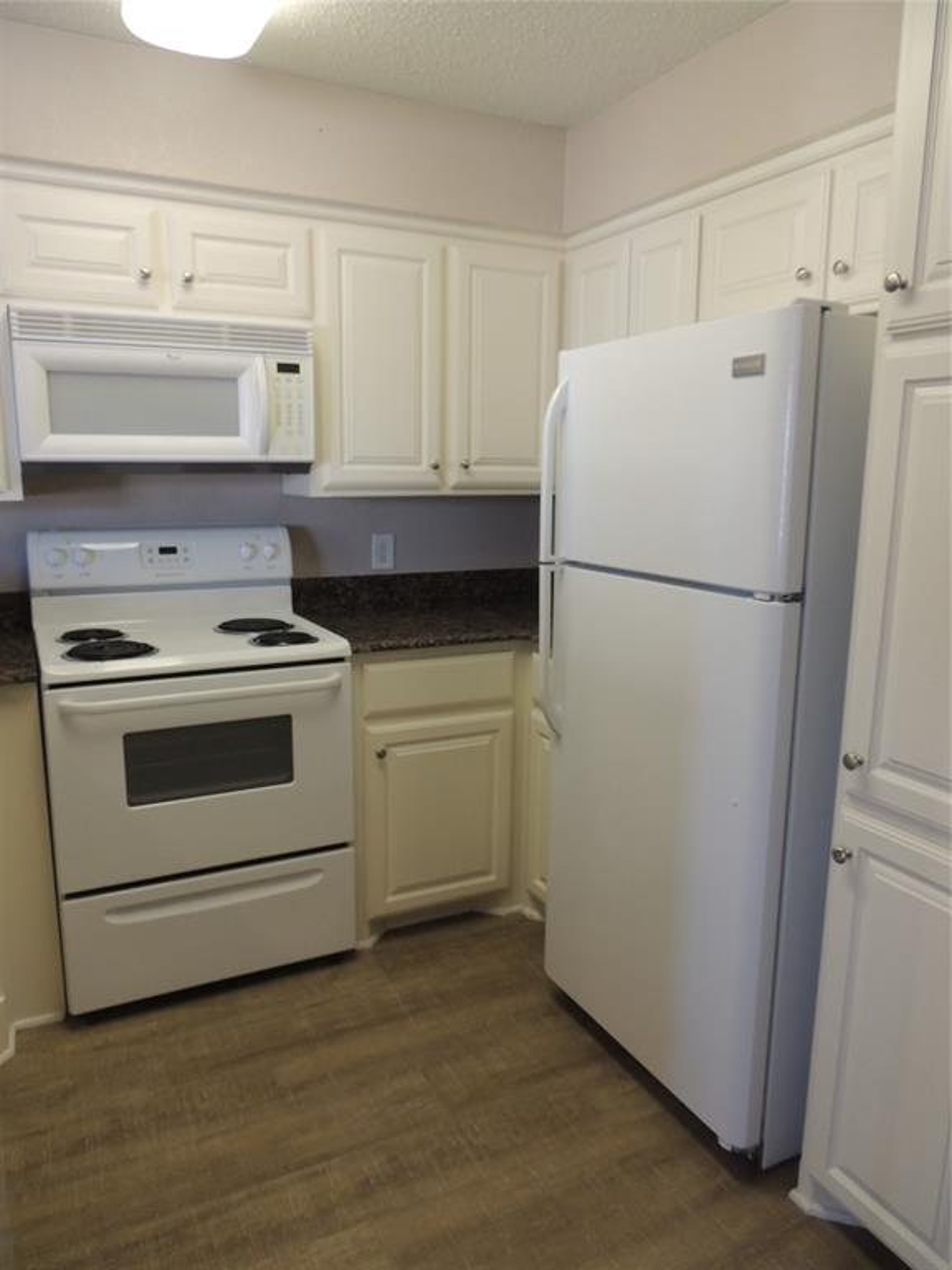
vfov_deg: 71.6
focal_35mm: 24
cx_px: 476
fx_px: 880
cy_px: 635
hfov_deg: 56.8
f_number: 3
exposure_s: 1/30
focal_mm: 4.3
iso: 320
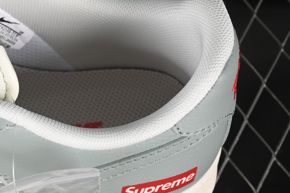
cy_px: 36
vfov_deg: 5.8
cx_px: -103
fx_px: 1892
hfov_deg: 8.6
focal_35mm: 235
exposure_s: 1/60
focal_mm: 50
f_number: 7.1
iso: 160
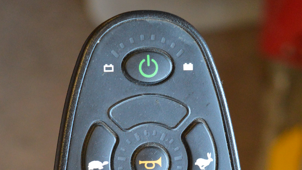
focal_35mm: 114
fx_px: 913
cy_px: 213
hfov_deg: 18.8
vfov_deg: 10.4
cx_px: 152
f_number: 5.6
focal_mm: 48
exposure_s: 1/60
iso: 3200
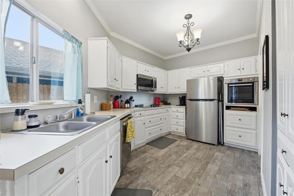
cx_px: 147
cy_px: 98
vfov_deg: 81.2
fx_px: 114
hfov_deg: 104.3
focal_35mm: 14
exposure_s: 1/50
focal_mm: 14
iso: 100
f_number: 9
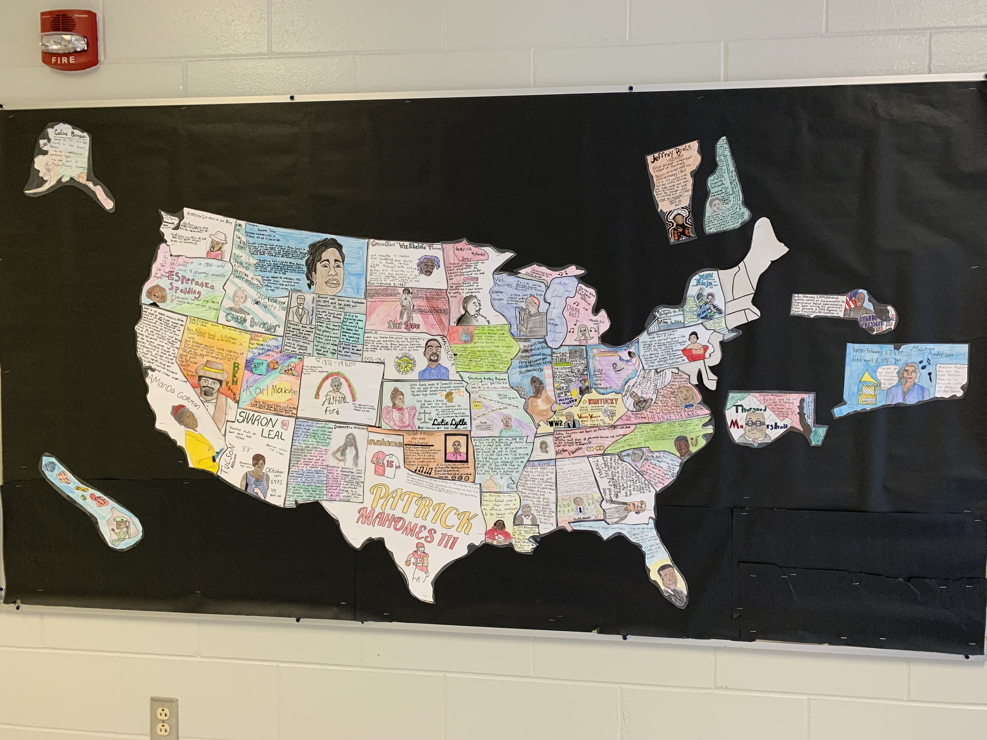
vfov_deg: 53.1
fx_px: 741
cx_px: 494
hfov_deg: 67.3
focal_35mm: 26
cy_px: 370
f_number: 1.8
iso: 125
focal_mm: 4.25
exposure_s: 1/60
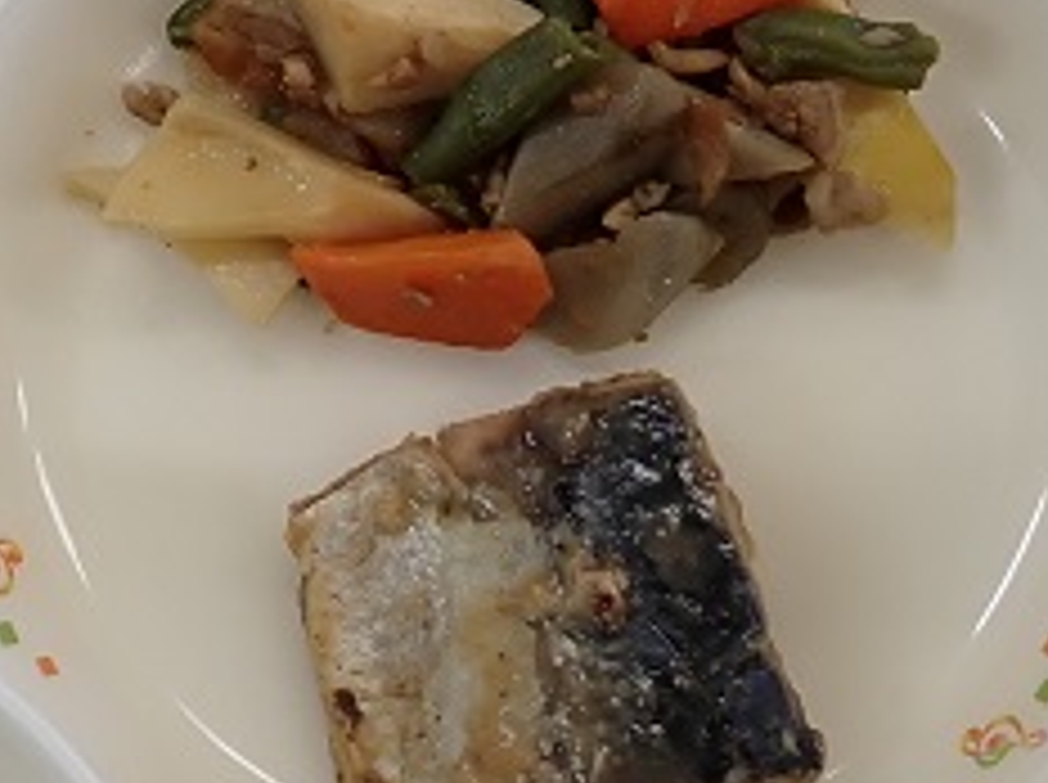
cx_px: 643
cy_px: 666
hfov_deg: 22.7
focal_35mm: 86
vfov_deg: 16.9
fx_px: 2600
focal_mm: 4.5
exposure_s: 1/125
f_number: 2
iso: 100
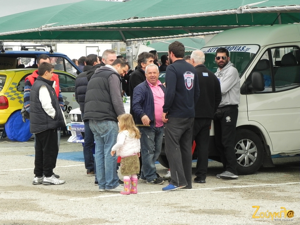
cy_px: 112
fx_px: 1404
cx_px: 150
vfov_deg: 9.2
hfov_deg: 12.2
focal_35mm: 162
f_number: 5
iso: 160
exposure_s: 1/200
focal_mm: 28.8
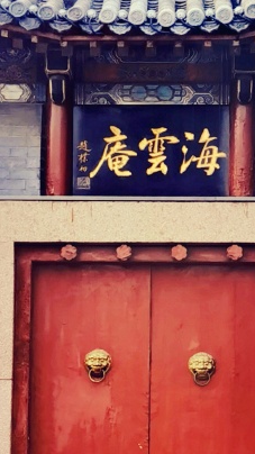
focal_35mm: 139
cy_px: 247
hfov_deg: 8.7
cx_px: 160
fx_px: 1672
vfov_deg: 15.5
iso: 50
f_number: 1.9
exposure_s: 1/729
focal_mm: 6.71
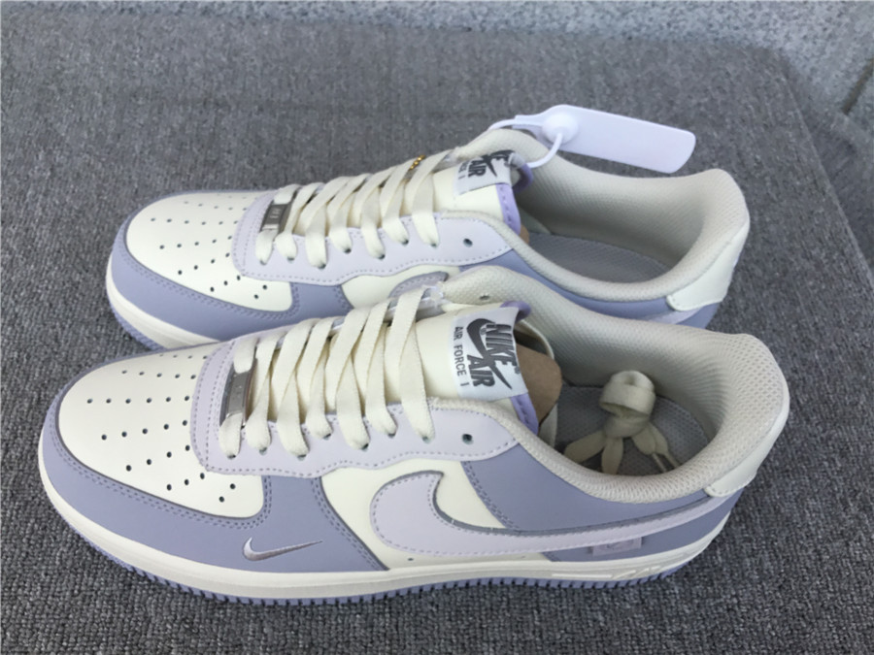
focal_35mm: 31
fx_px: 783
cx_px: 437
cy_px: 328
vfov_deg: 45.4
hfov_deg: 58.4
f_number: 2.4
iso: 25
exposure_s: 1/617
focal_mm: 3.3
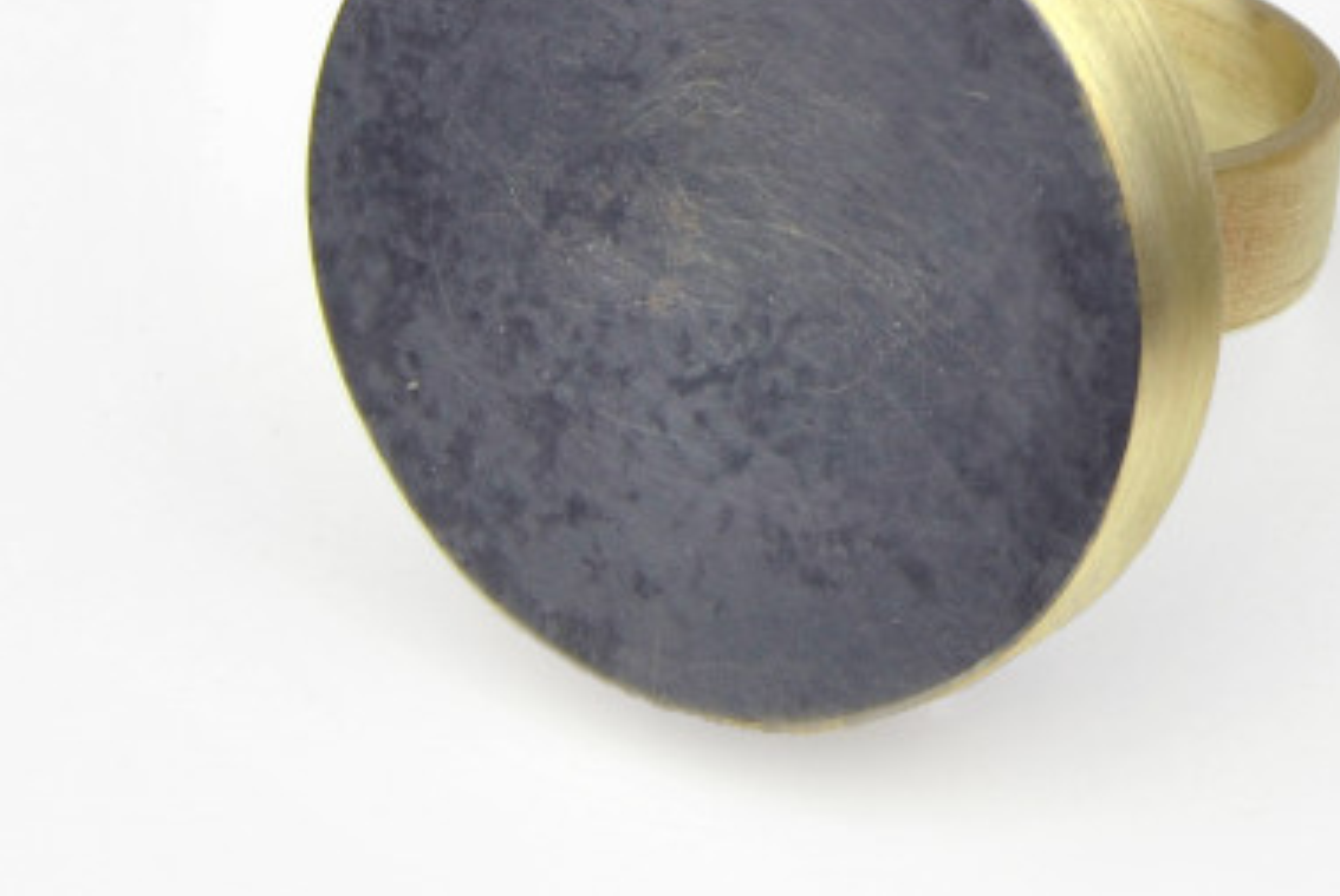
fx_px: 8422
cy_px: -400
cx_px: 1521
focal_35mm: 226
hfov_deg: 9.0
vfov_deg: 6.0
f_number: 14
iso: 125
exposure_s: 1/30
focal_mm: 38
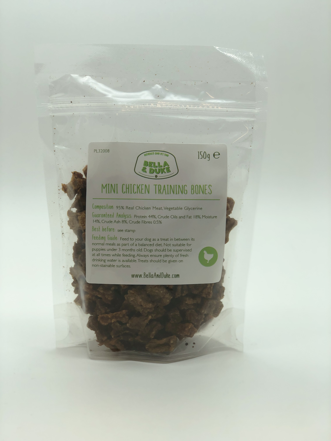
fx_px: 663
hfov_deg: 28.0
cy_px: 220
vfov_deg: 36.8
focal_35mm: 52
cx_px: 166
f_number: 2.4
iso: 16
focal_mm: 6
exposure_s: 1/133
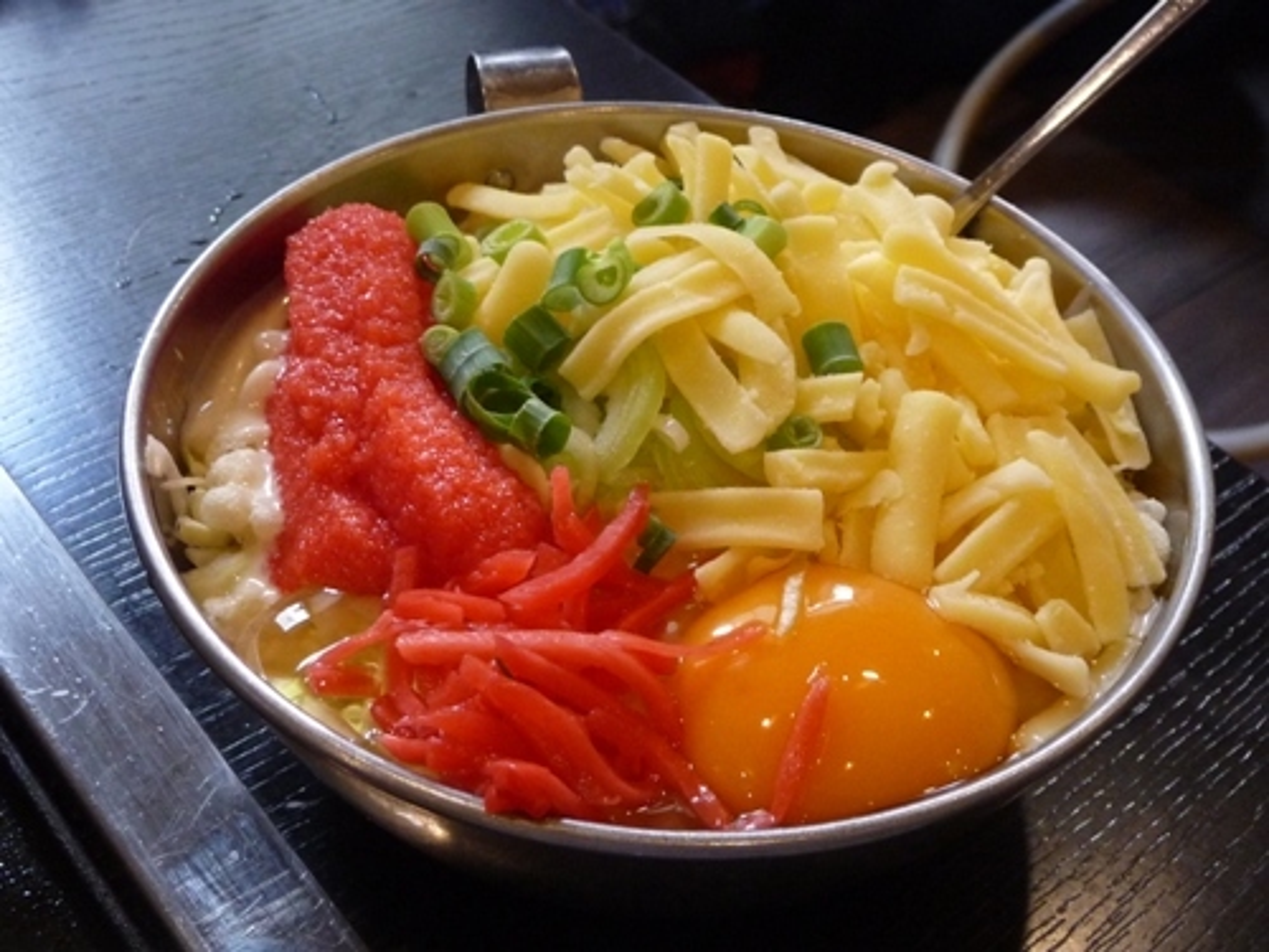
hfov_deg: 41.2
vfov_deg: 31.5
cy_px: 476
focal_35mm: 46
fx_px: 1686
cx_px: 634
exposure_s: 1/30
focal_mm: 5.6
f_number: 3.6
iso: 400
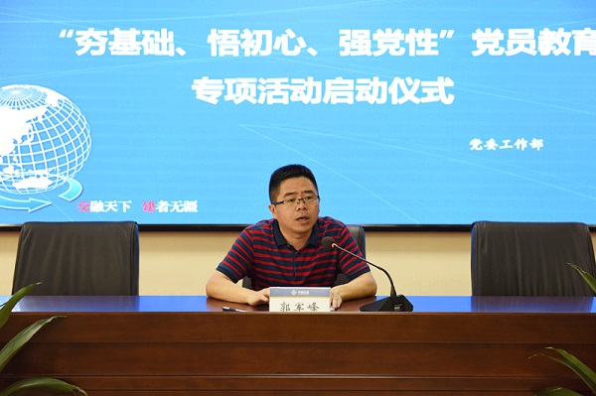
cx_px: 298
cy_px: 198
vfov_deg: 19.4
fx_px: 1158
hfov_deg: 28.9
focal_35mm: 70
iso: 2500
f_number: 3.5
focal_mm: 70
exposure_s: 1/320
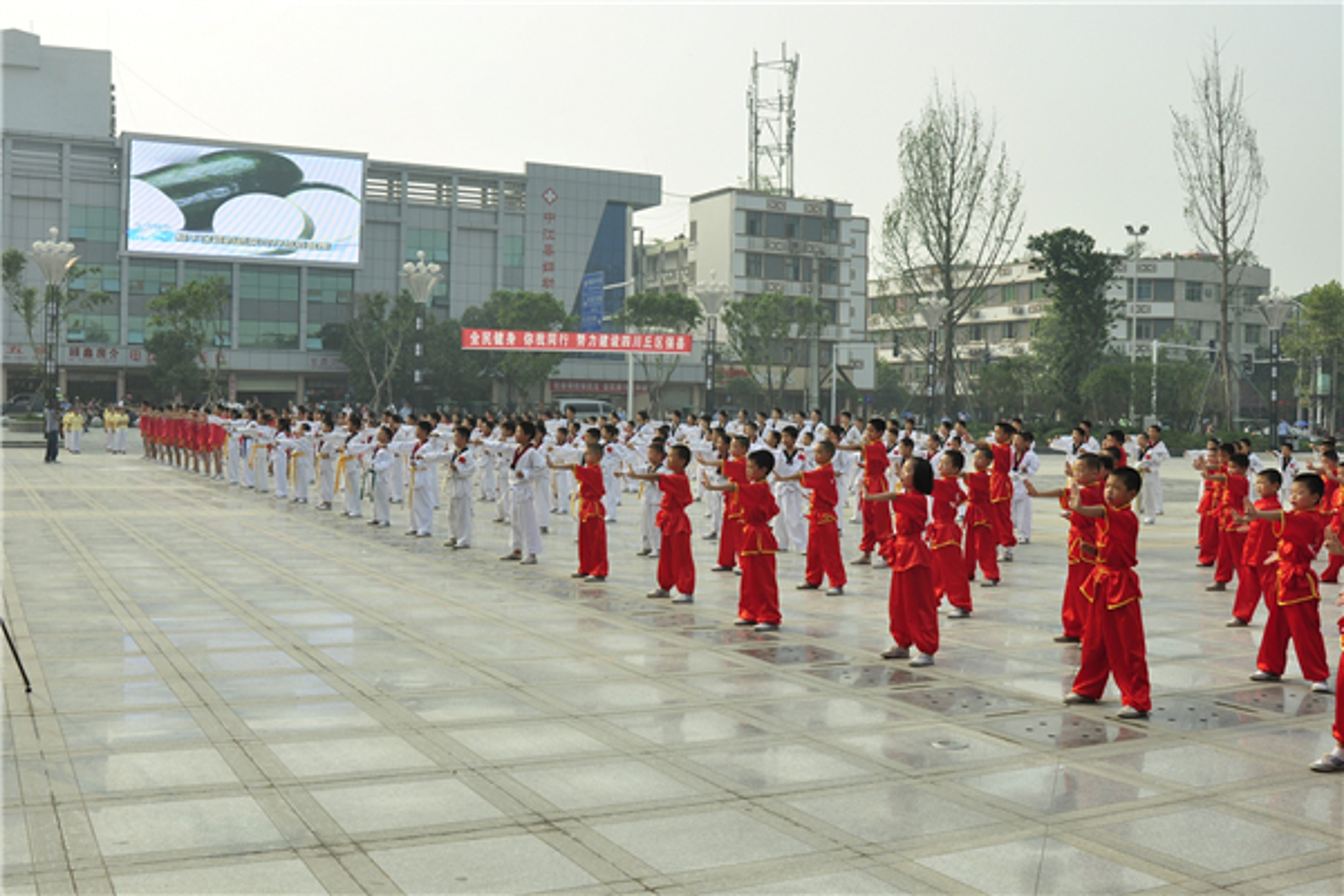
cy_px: 448
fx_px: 1344
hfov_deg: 53.1
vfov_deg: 36.9
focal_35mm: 36
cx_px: 672
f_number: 9
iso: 200
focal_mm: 24
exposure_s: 1/320
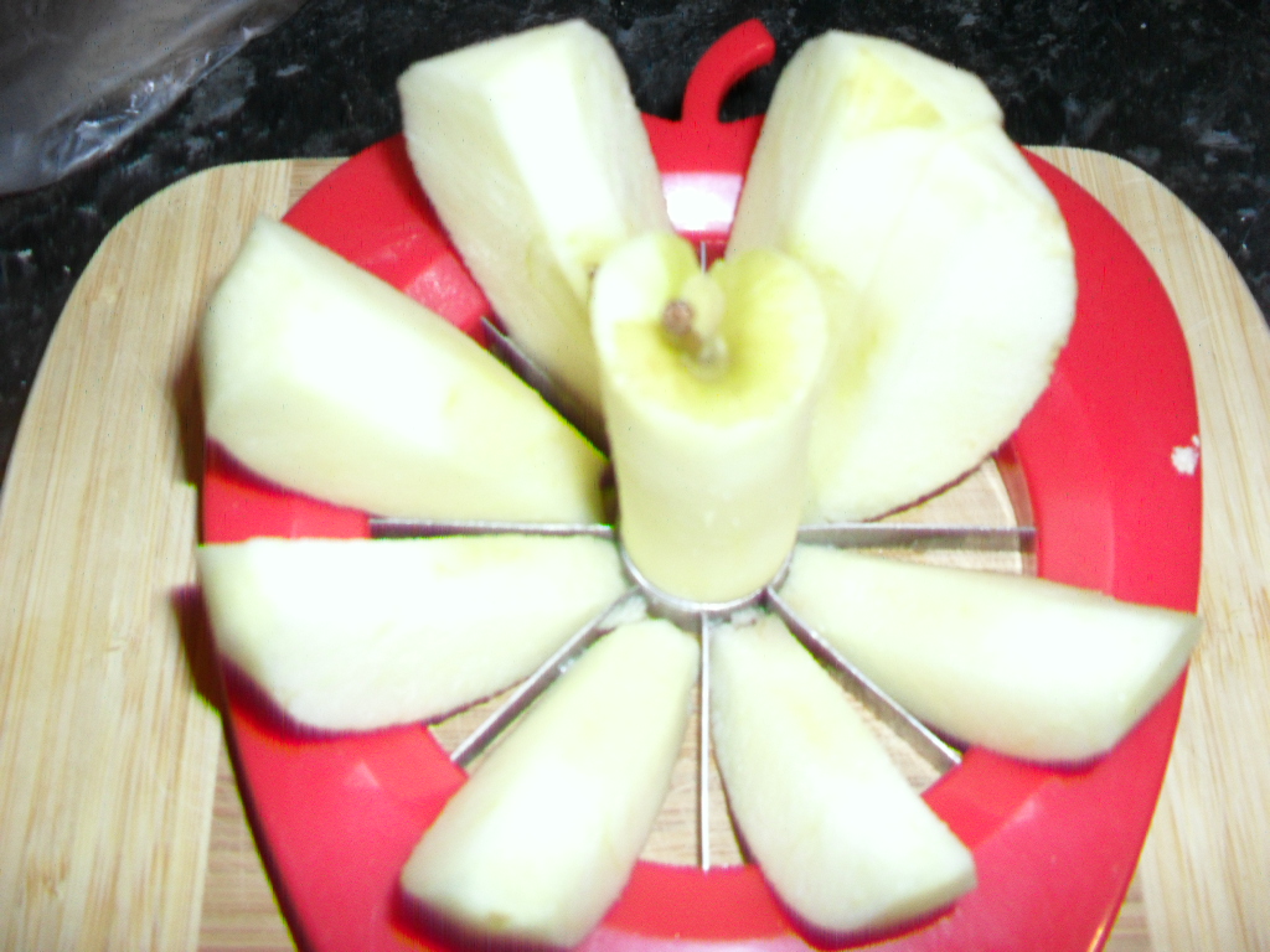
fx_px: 1284
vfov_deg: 40.7
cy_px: 476
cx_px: 635
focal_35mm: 35
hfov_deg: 52.6
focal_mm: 6.3
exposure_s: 1/45
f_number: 3.2
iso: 200
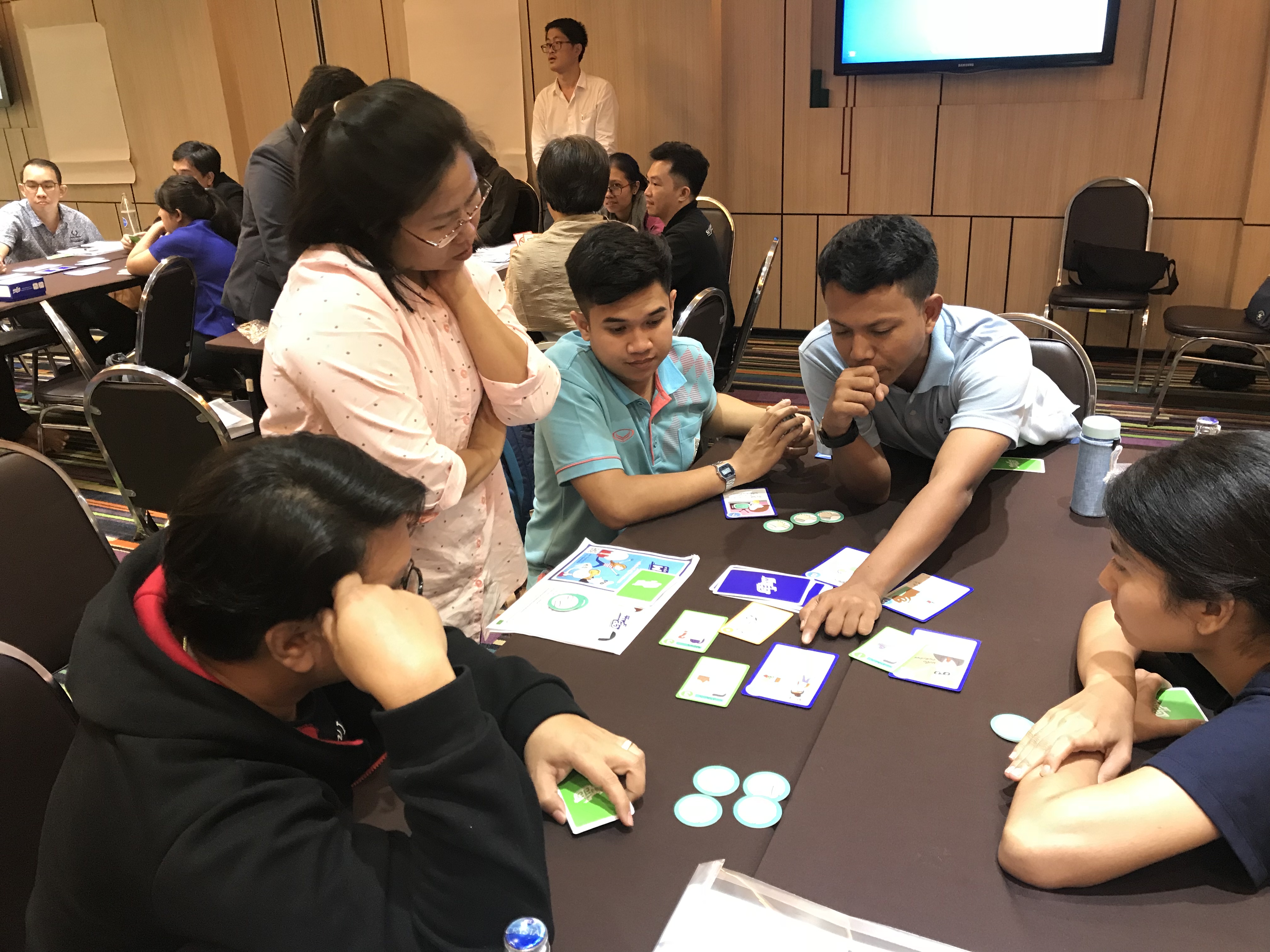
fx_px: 1027
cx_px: 635
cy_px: 476
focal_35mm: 28
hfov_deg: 63.4
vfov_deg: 49.7
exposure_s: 1/17
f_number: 1.8
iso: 80
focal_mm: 3.99
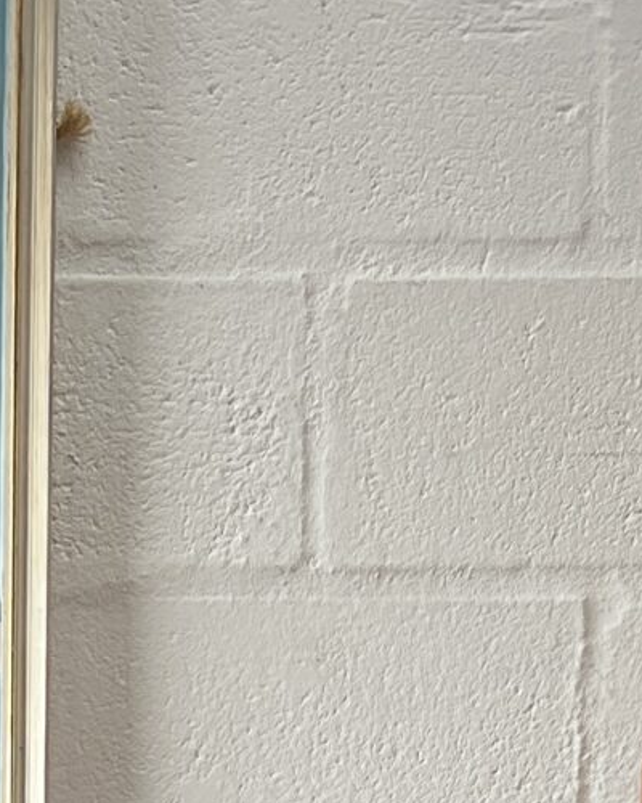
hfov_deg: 11.5
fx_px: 3088
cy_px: 1710
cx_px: -225
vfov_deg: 12.6
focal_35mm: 130
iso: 80
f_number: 1.5
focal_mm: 5.7
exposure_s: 1/121
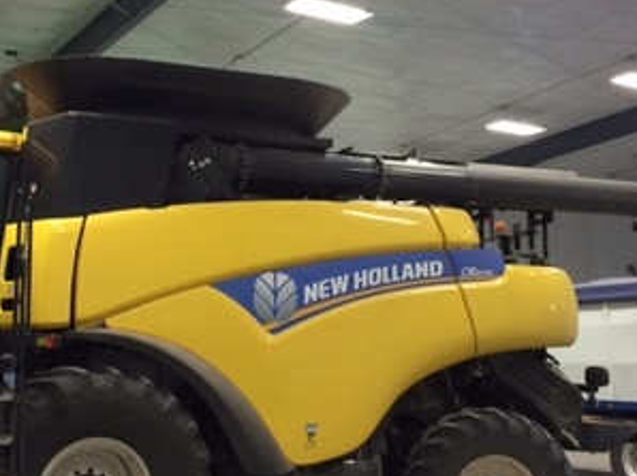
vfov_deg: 27.5
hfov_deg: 36.1
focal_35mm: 53
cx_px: 274
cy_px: 241
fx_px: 975
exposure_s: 1/30
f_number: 2.2
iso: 50
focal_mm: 4.15
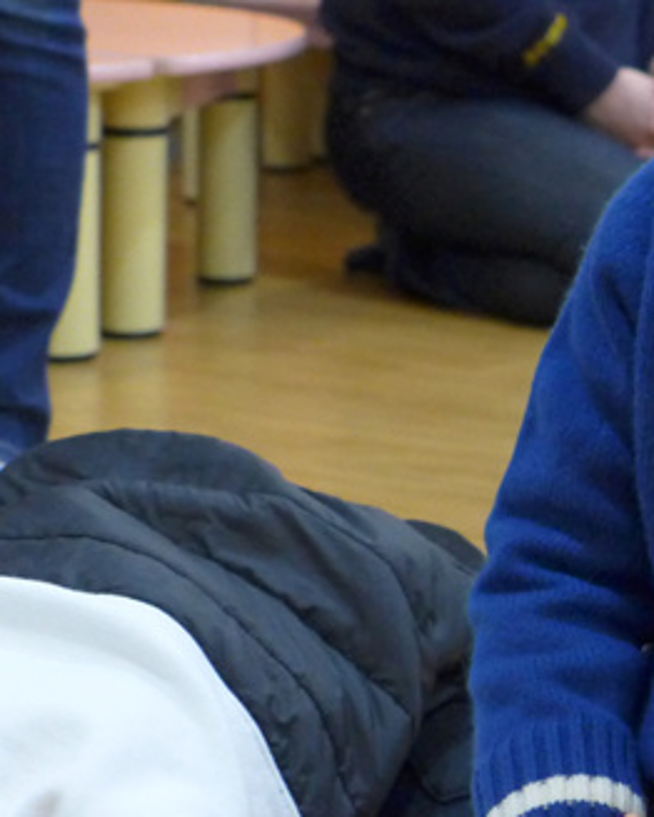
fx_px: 3747
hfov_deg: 9.7
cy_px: 107
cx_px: 954
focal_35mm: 155
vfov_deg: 12.4
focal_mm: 12.8
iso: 800
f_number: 2
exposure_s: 1/160
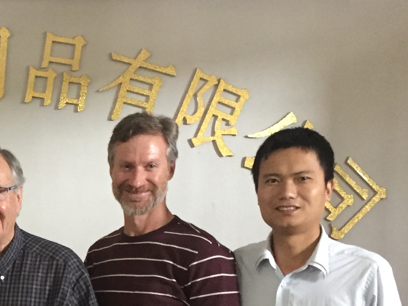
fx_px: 954
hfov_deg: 22.8
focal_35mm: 81
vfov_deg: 17.4
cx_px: -36
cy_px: 364
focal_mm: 4.15
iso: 500
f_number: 2.2
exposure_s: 1/17
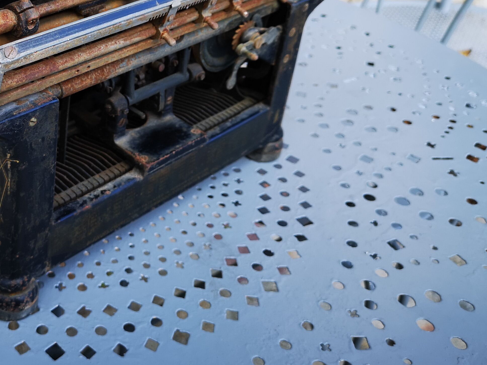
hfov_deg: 35.9
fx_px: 717
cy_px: 78
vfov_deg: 28.0
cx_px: 76
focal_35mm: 51
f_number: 1.8
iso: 50
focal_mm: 5.58
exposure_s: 1/234
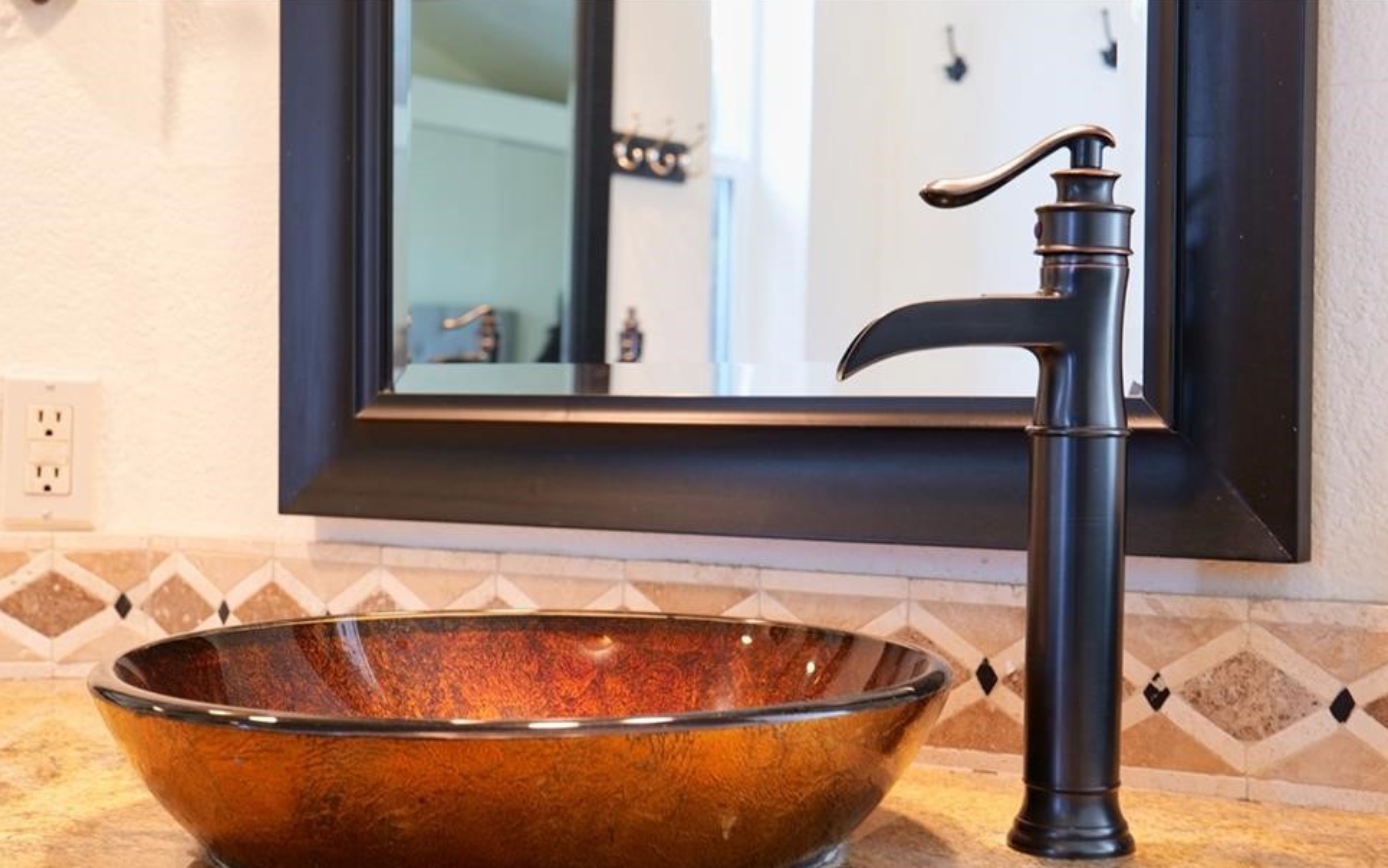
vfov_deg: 24.0
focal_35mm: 54
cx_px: 688
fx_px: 2043
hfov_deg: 37.5
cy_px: 484
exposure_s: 1/5
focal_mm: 50
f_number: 8
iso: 400
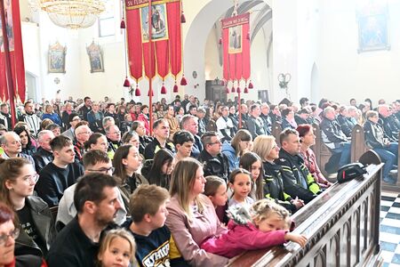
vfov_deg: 37.9
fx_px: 389
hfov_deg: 54.4
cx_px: 200
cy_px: 134
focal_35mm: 35
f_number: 4
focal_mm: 35
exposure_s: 1/320
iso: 3200
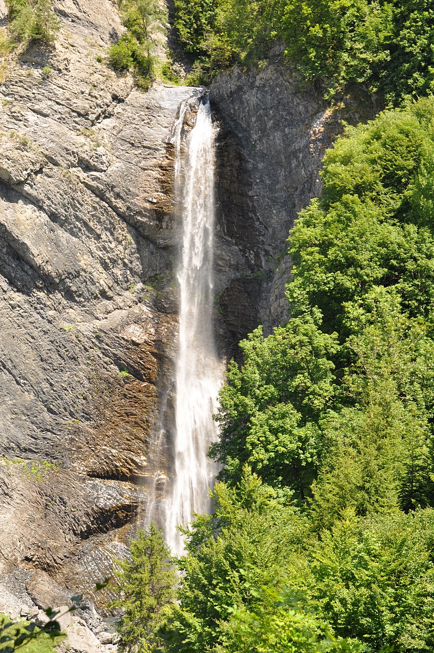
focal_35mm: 75
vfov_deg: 27.0
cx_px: 217
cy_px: 326
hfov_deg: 18.1
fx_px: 1360
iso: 200
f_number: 7.1
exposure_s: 1/200
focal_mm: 50
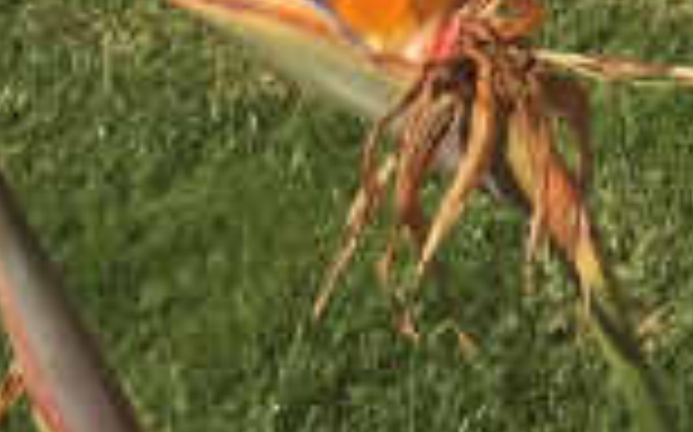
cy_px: -1148
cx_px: 970
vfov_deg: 5.9
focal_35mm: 195
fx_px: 3680
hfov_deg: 10.5
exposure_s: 1/1883
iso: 32
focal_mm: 4.15
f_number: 2.2
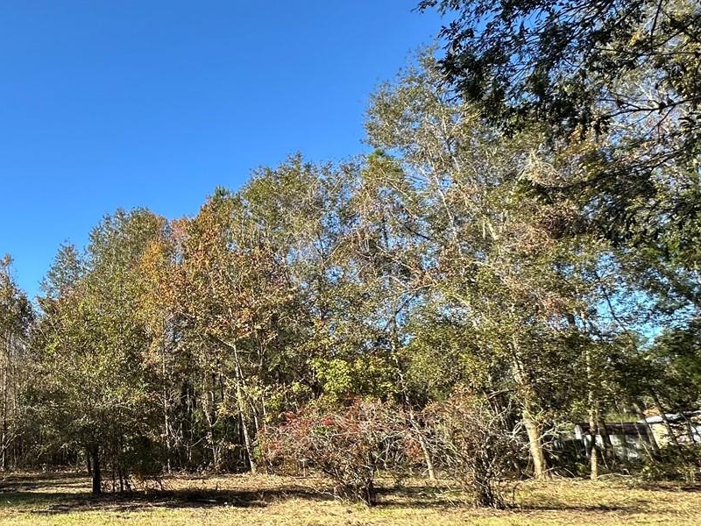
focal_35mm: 28
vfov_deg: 49.4
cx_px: 75
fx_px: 567
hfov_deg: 55.4
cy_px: 316
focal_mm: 2.22
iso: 40
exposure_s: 1/903
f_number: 2.2
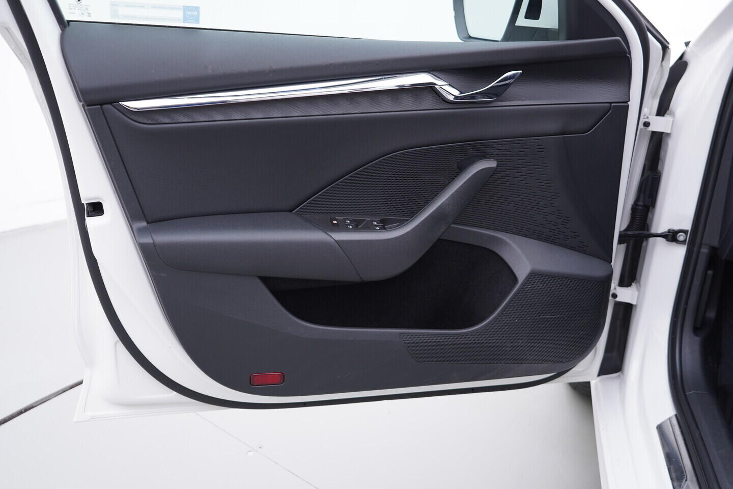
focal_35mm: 36
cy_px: 244
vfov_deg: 36.9
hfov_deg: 53.1
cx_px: 366
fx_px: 733
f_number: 3.2
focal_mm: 24
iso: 125
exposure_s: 1/50
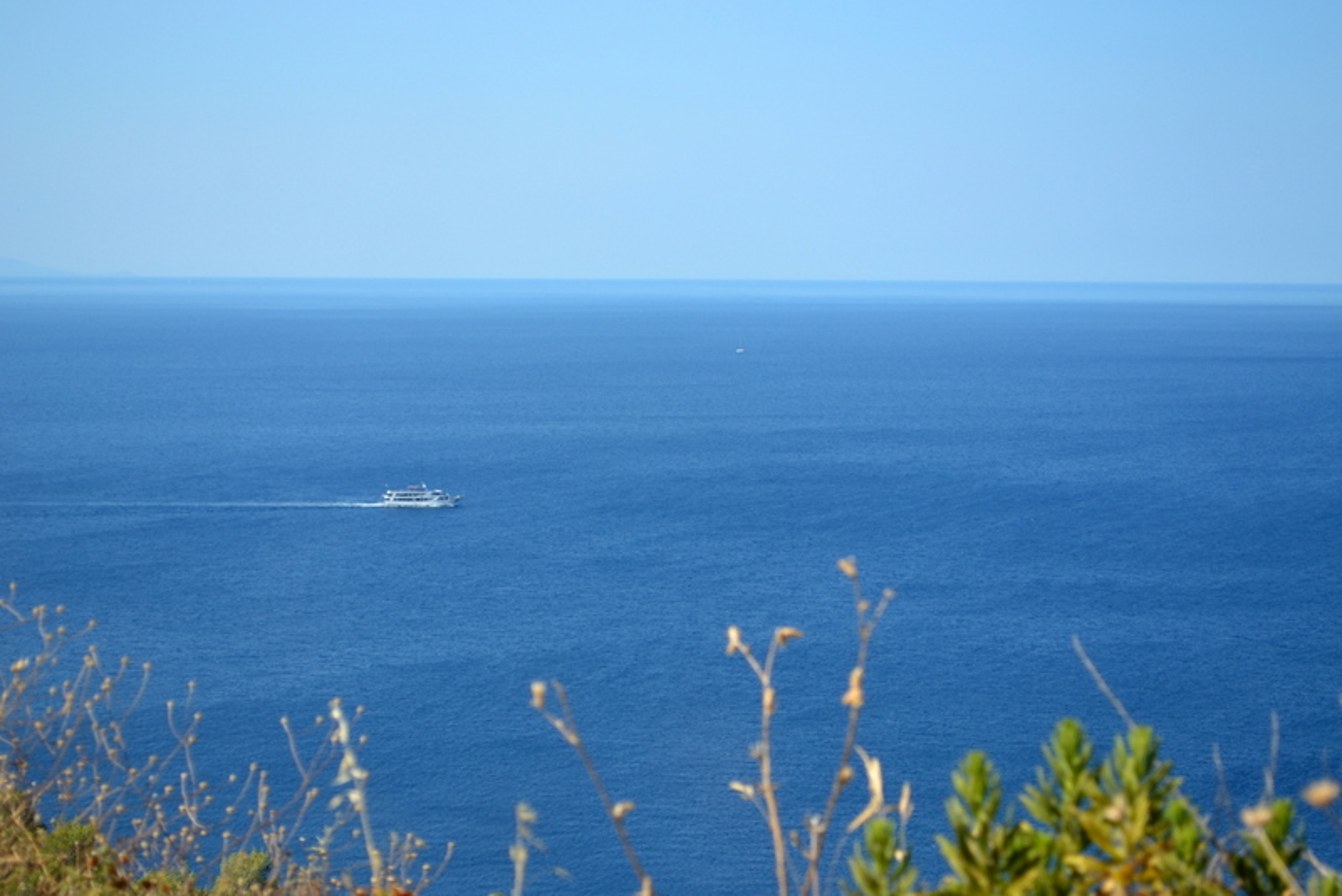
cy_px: 448
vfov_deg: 16.6
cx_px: 671
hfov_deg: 24.6
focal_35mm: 82
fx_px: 3076
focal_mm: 55
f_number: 6.3
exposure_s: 1/160
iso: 100
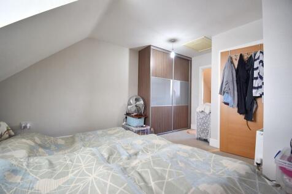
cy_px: 97
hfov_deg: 100.4
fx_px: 122
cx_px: 146
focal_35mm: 15
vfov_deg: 77.3
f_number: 4.5
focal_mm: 10
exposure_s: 1/15
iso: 160
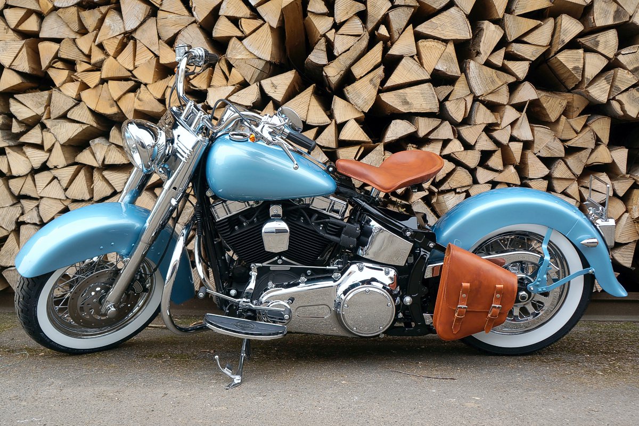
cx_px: 320
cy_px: 213
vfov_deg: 38.4
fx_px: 612
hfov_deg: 55.1
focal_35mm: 34
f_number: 5
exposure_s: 1/200
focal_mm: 23
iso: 100
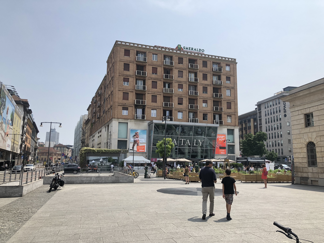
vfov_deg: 49.7
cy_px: 122
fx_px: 262
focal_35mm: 28
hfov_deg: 63.4
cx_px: 162
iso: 20
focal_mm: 4
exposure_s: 1/1245
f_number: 1.8
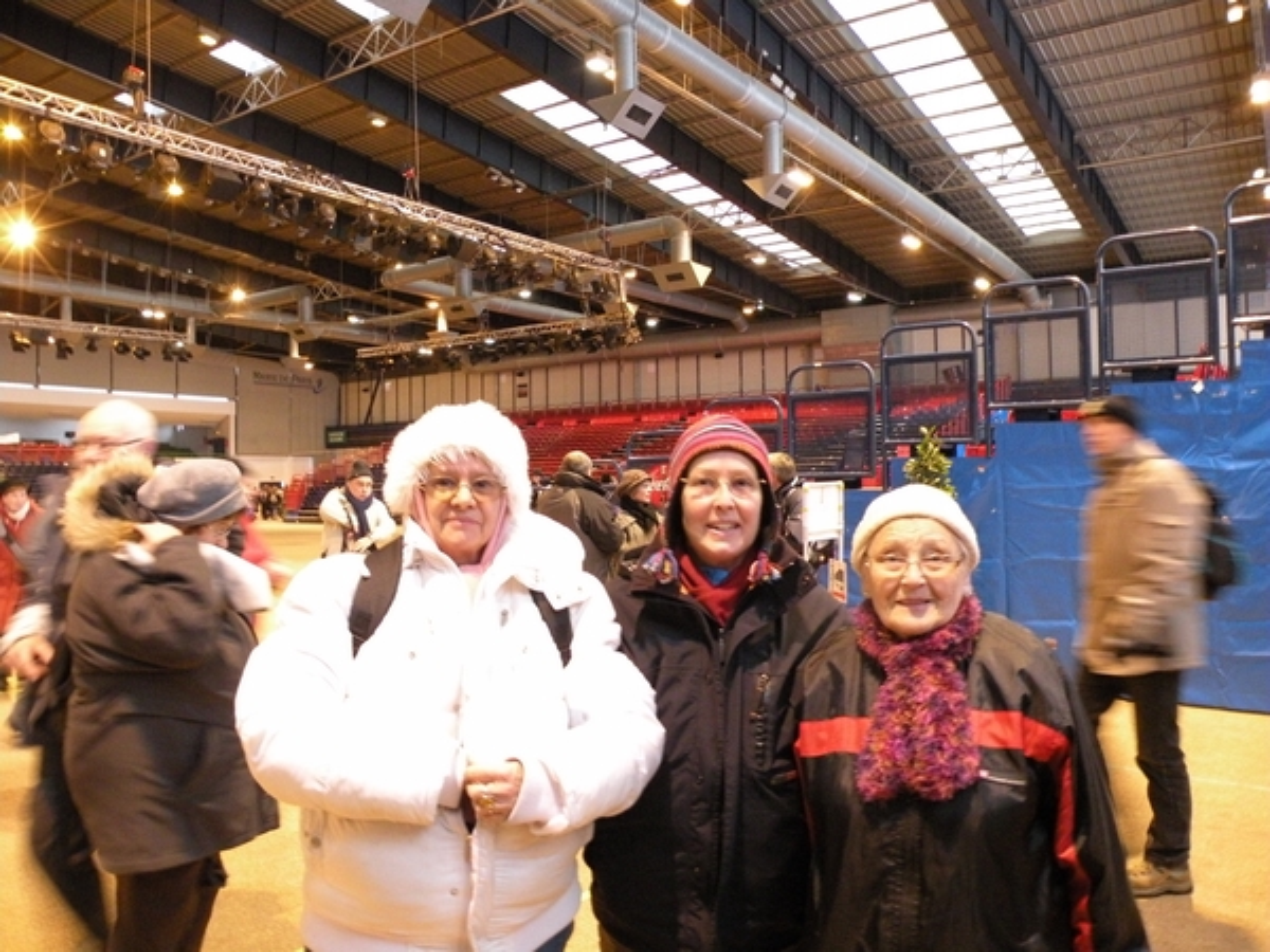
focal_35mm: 27
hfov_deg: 65.3
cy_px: 476
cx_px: 635
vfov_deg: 51.4
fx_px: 991
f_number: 2.8
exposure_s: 1/14.4
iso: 400
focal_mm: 4.7
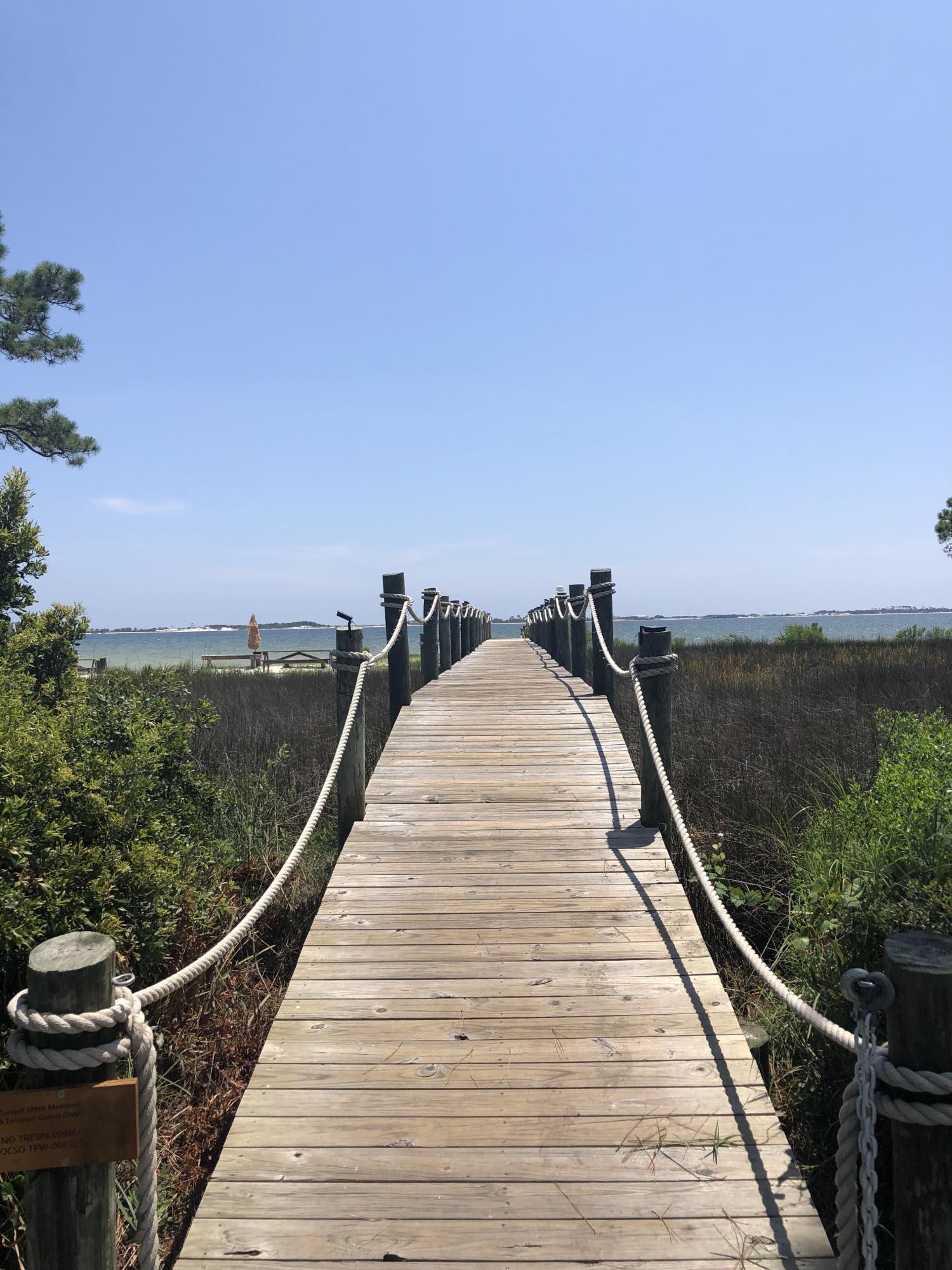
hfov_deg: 49.7
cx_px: 476
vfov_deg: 63.4
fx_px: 1027
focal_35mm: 28
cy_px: 635
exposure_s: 1/3436
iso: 25
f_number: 1.8
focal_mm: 3.99
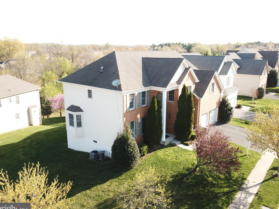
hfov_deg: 63.4
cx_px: 144
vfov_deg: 49.7
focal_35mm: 28
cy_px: 102
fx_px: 226
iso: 100
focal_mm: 4.73
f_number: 2.2
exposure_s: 1/294
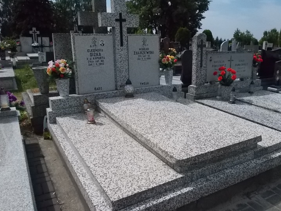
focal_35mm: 29
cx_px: 150
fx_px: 235
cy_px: 95
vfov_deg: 48.2
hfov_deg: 61.6
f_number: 8
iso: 400
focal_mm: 4.6
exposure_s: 1/2000
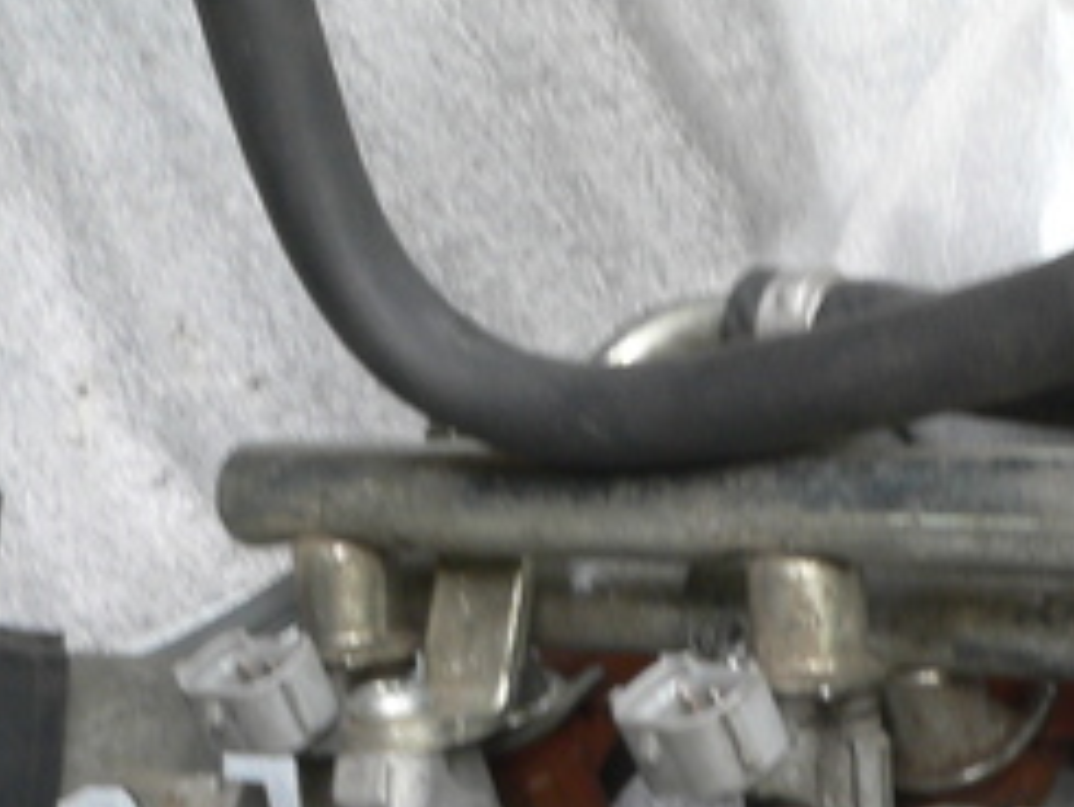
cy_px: 1000
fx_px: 2918
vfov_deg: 15.1
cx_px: 1271
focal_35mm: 94
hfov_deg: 19.7
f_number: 8
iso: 100
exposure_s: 1/10
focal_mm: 6
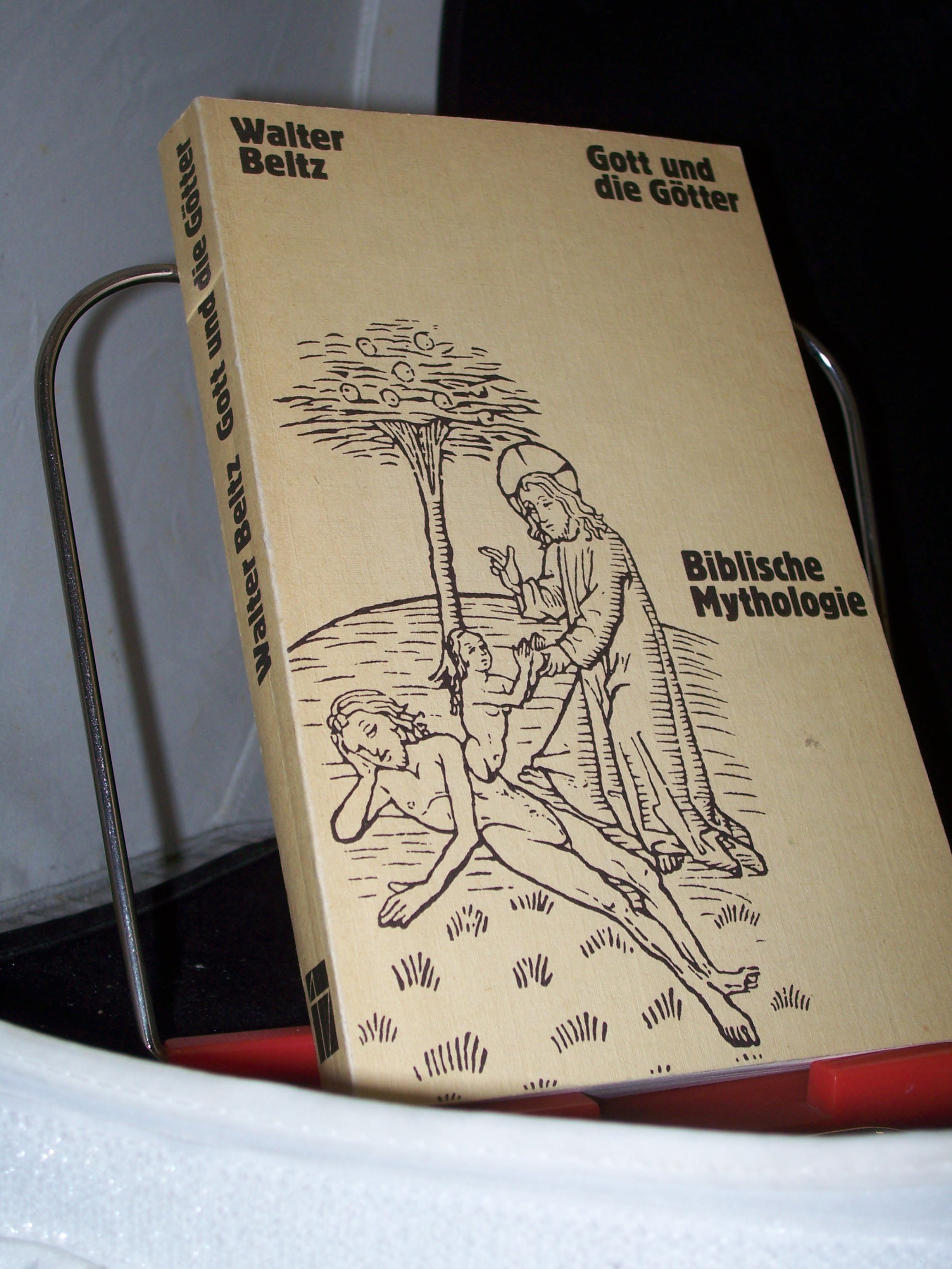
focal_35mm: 53
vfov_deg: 36.2
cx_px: 476
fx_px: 1943
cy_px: 634
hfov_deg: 27.5
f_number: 3.2
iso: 80
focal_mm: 8.7
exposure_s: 1/80
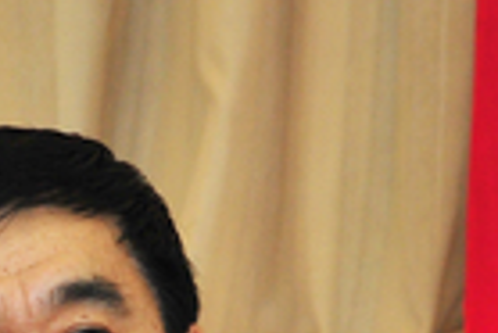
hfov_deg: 3.6
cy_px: 530
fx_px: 7849
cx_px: 50
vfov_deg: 2.4
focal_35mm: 567
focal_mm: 105
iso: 500
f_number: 5.6
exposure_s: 1/30
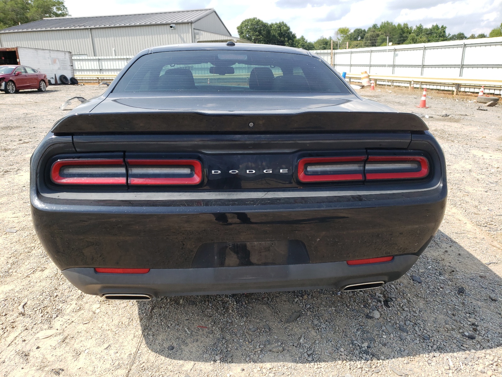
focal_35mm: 26
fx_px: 377
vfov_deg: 53.1
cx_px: 251
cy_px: 188
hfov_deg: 67.3
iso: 50
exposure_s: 1/1429
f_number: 1.5
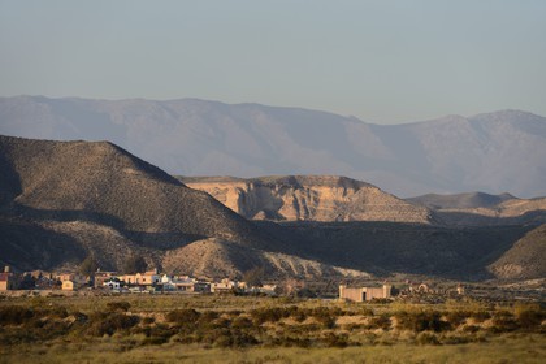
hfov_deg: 10.3
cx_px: 273
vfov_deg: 6.9
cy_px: 182
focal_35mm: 200
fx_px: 3033
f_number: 7.1
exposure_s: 1/200
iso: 200
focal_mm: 200
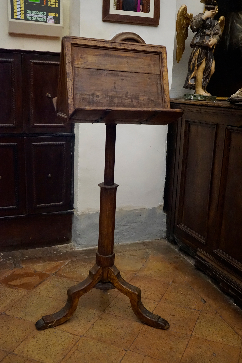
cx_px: 121
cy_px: 182
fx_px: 373
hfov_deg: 35.9
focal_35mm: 37
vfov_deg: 51.9
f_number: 4
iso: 6400
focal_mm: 37
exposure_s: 1/60
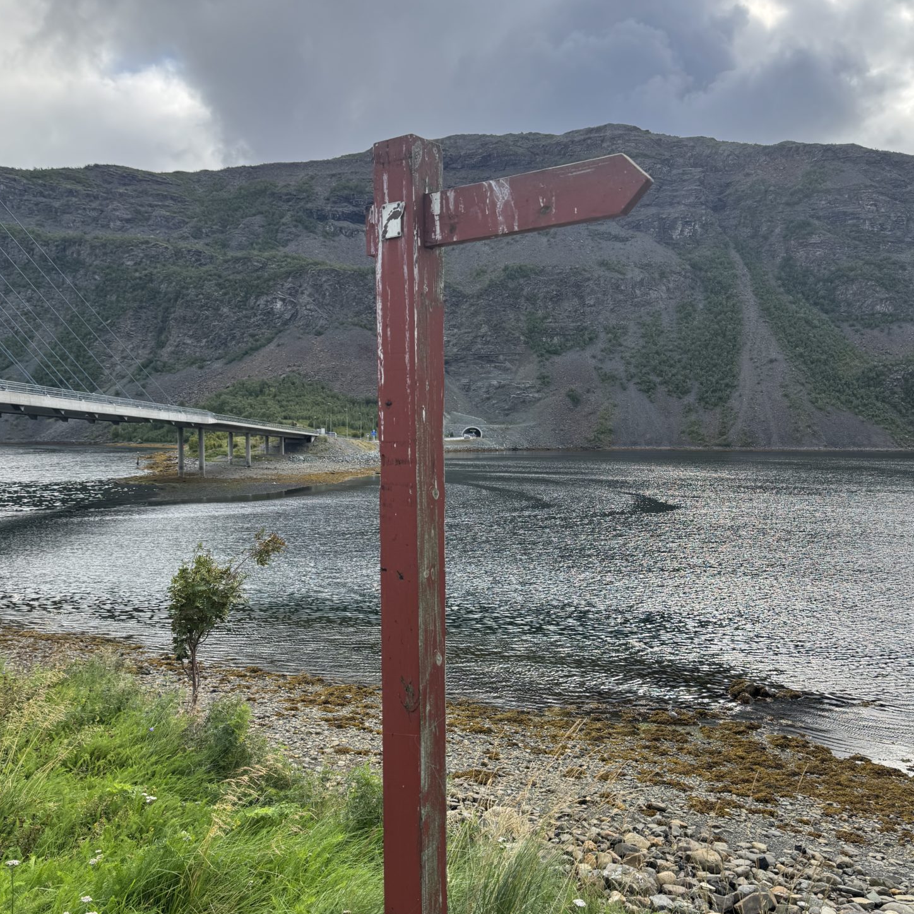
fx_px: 896
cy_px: 523
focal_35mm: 30
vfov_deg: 53.8
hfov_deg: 54.0
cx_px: 449
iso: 80
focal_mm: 6.76
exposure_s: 1/1597
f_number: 1.78
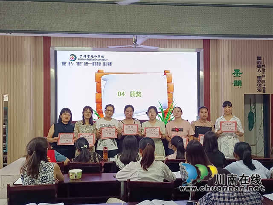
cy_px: 102
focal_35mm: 37
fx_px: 292
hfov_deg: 50.1
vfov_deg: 38.7
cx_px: 136
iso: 592
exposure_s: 1/100
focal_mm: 4.71
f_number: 1.79
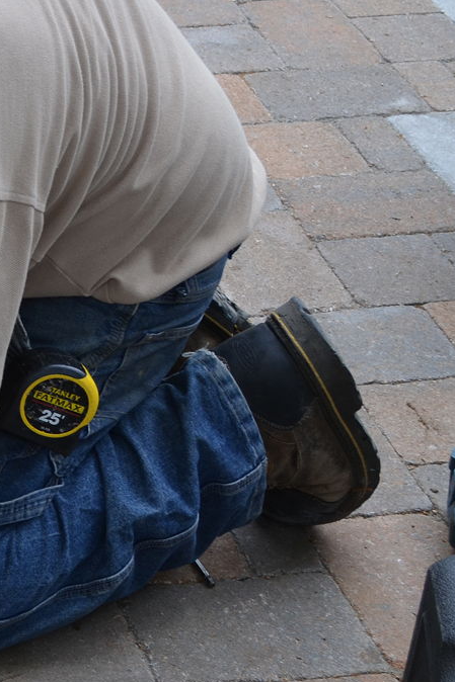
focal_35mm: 112
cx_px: -424
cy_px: 327
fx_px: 2124
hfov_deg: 11.2
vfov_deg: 18.3
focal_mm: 28
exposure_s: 1/160
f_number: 6.3
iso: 200
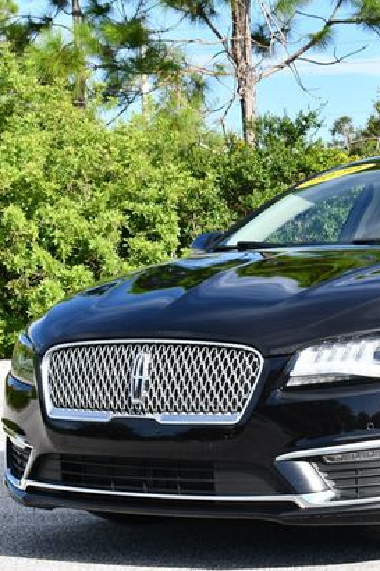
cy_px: 295
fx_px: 1585
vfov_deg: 20.4
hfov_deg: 13.4
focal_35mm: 100
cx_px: 409
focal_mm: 32
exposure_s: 1/250
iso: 125
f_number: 8
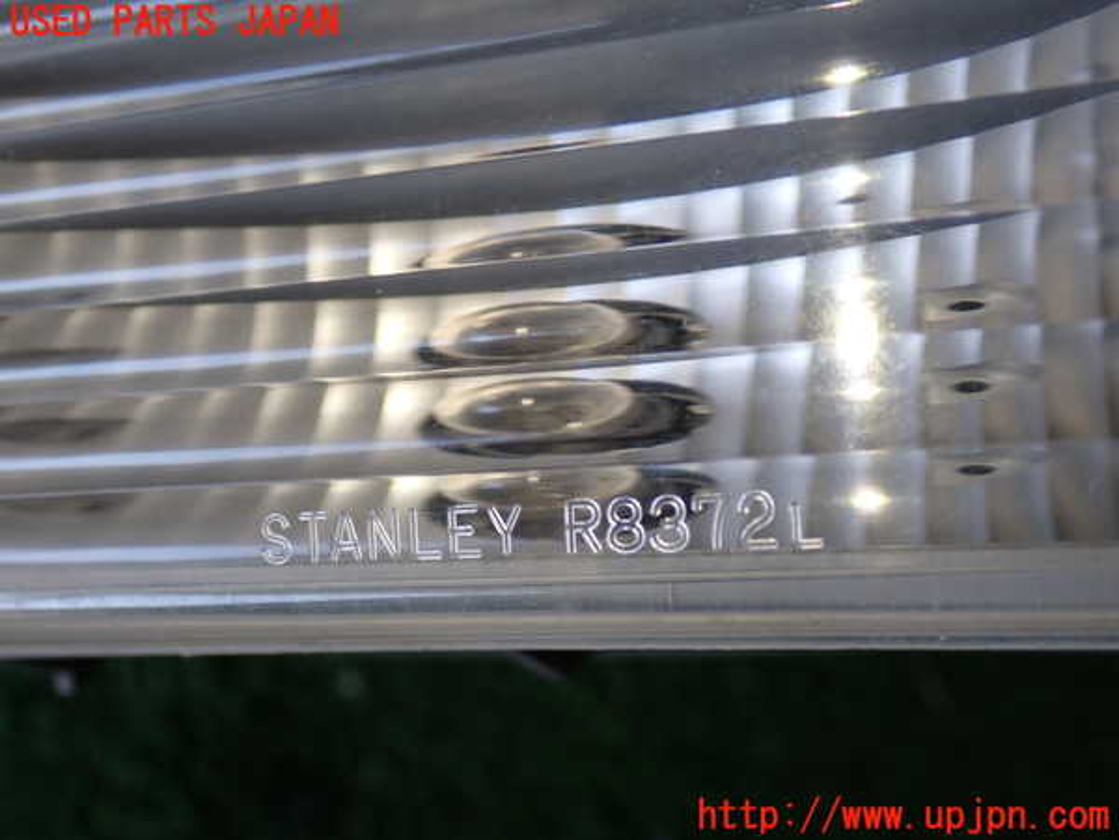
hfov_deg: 42.9
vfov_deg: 32.9
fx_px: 1422
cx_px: 560
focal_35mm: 44
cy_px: 420
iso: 125
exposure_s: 1/80
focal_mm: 7.84
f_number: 2.9
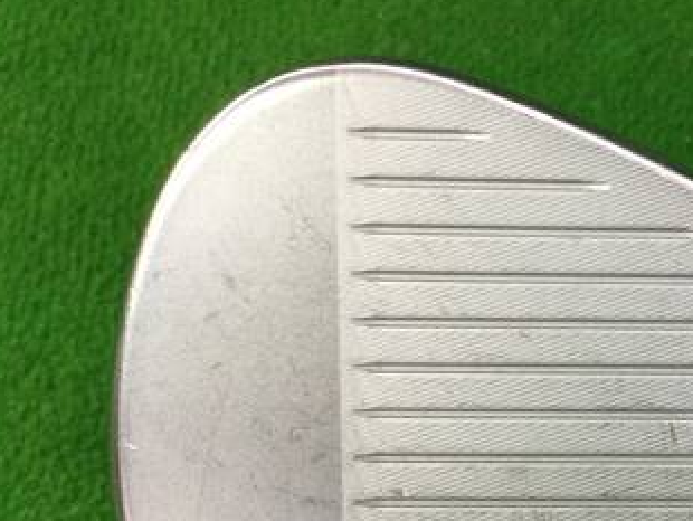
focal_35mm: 64
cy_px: 485
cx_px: 633
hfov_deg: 29.0
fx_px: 1282
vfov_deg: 22.3
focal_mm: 3.3
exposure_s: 1/30
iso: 64
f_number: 2.4
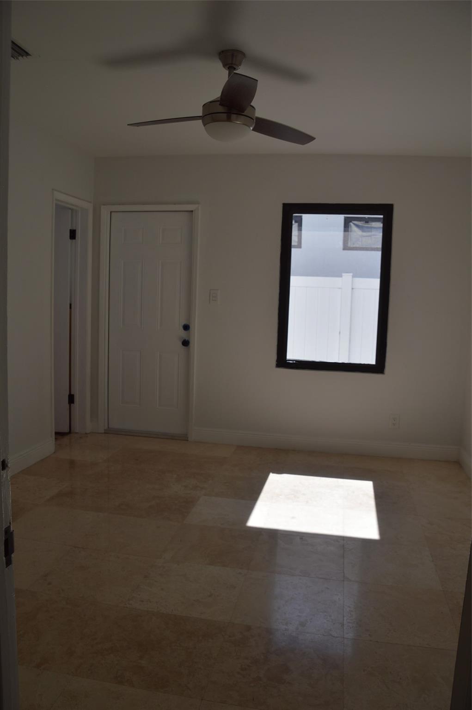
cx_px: 236
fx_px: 532
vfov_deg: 67.4
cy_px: 355
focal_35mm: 27
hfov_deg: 47.9
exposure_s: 1/160
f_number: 7.1
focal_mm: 18
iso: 100
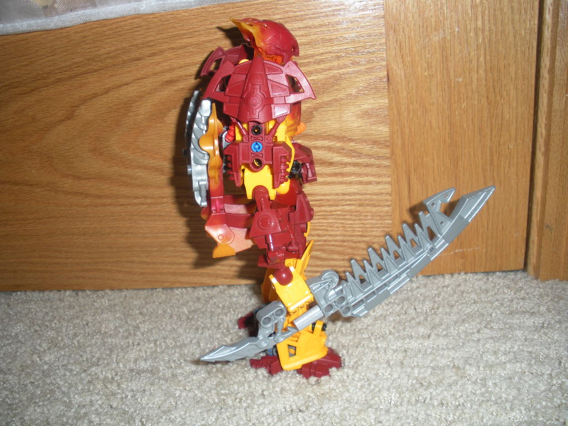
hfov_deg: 51.4
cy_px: 213
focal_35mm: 36
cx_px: 284
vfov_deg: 39.7
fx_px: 591
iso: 64
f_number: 3.5
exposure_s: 1/60
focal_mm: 6.3
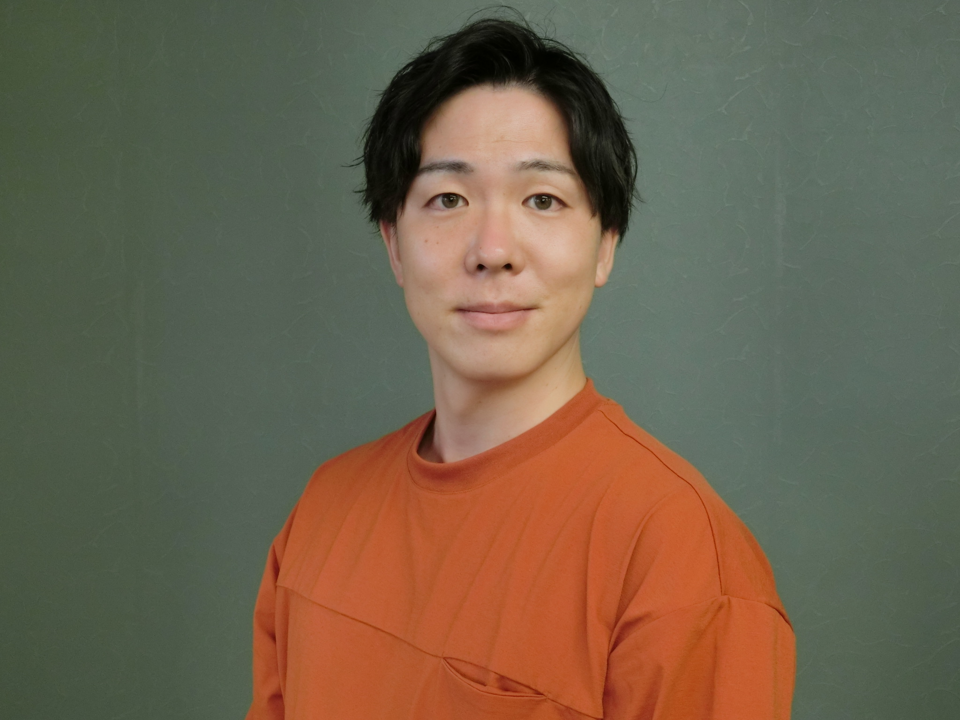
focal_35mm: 45
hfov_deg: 42.1
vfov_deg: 32.2
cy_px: 360
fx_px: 1248
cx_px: 480
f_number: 4.4
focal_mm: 8
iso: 400
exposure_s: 1/50
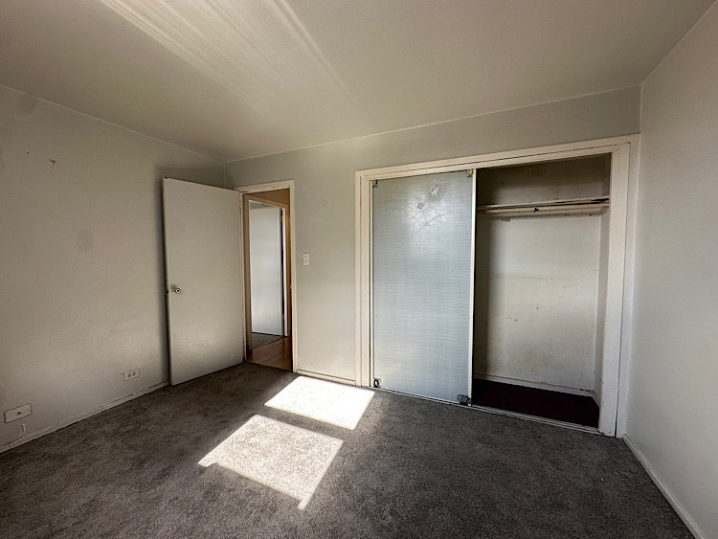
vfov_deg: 85.7
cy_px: 270
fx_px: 290
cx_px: 359
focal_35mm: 14
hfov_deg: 102.0
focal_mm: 2.22
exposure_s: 1/99
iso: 64
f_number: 2.2
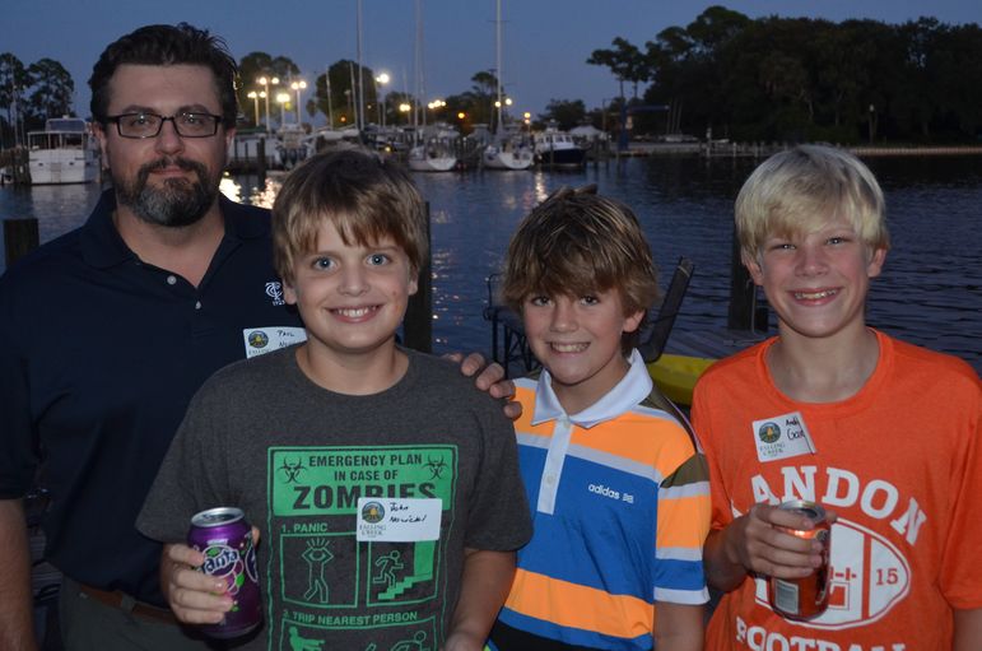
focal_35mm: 30
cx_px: 491
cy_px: 326
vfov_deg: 43.4
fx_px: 817
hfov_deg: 62.0
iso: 800
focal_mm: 20
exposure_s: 1/60
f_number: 3.5
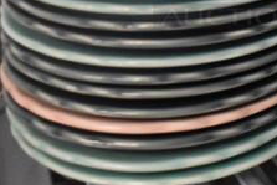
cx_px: 292
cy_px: -36
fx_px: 570
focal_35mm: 74
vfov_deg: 17.6
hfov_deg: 25.6
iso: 6400
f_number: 3.5
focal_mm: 18
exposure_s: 1/125
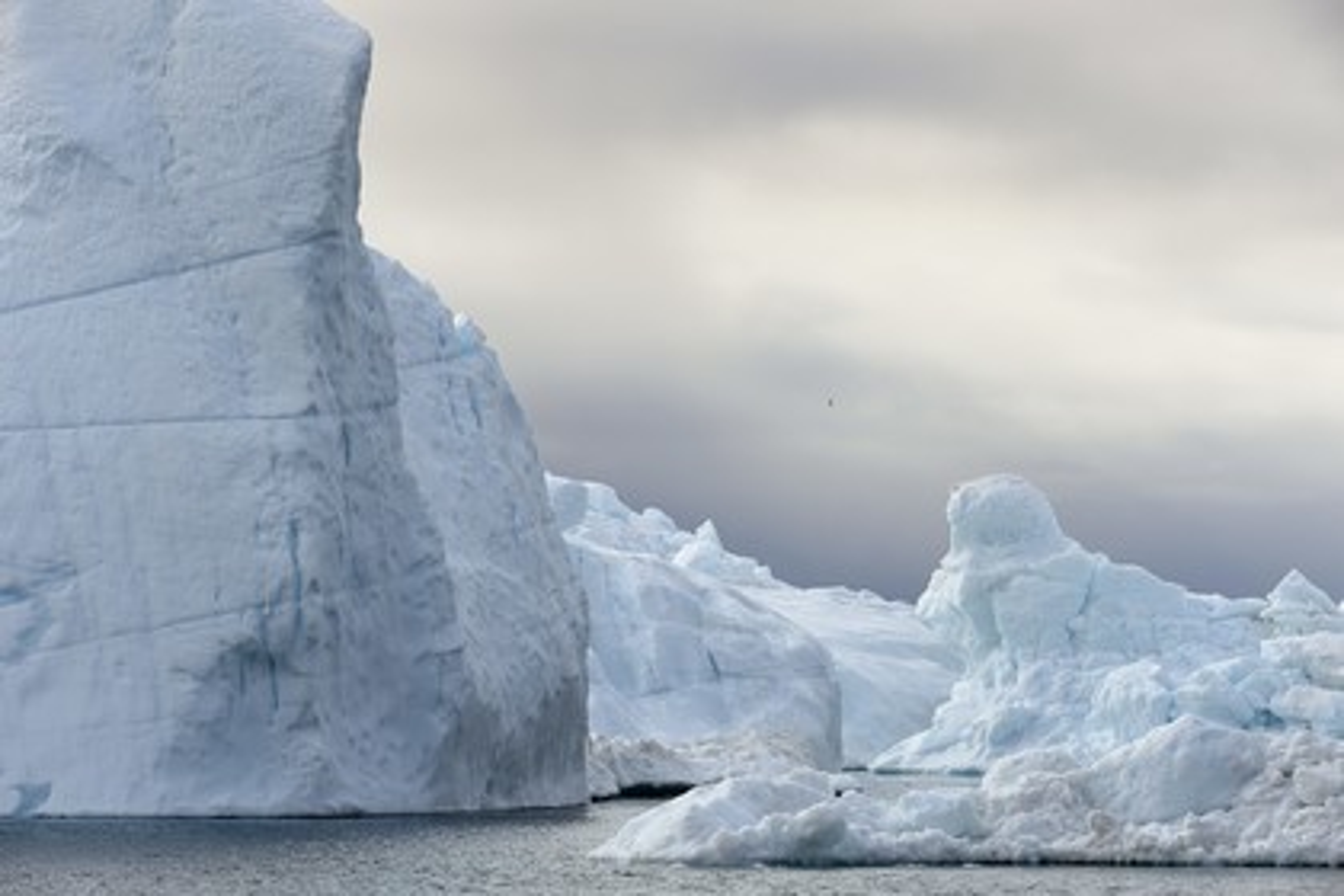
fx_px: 10453
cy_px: 448
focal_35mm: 280
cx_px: 672
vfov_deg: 4.9
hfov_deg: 7.4
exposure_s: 1/640
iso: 200
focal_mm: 280
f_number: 8
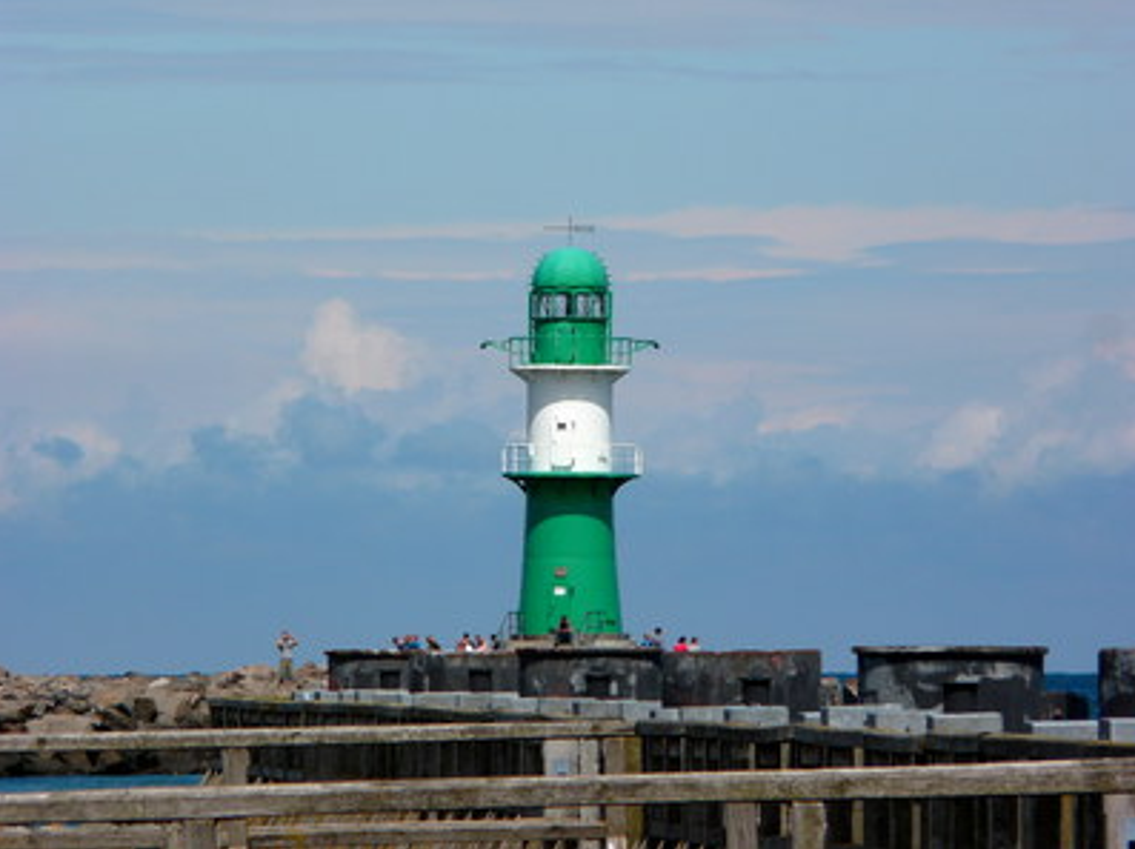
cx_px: 566
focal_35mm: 459
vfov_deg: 3.2
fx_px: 15036
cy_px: 423
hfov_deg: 4.3
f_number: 7.1
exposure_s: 1/500
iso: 100
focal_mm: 74.8
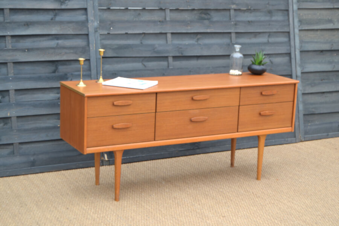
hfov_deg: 29.9
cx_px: 170
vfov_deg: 20.2
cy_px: 113
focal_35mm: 68
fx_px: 636
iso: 140
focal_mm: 45
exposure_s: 1/125
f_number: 5.6
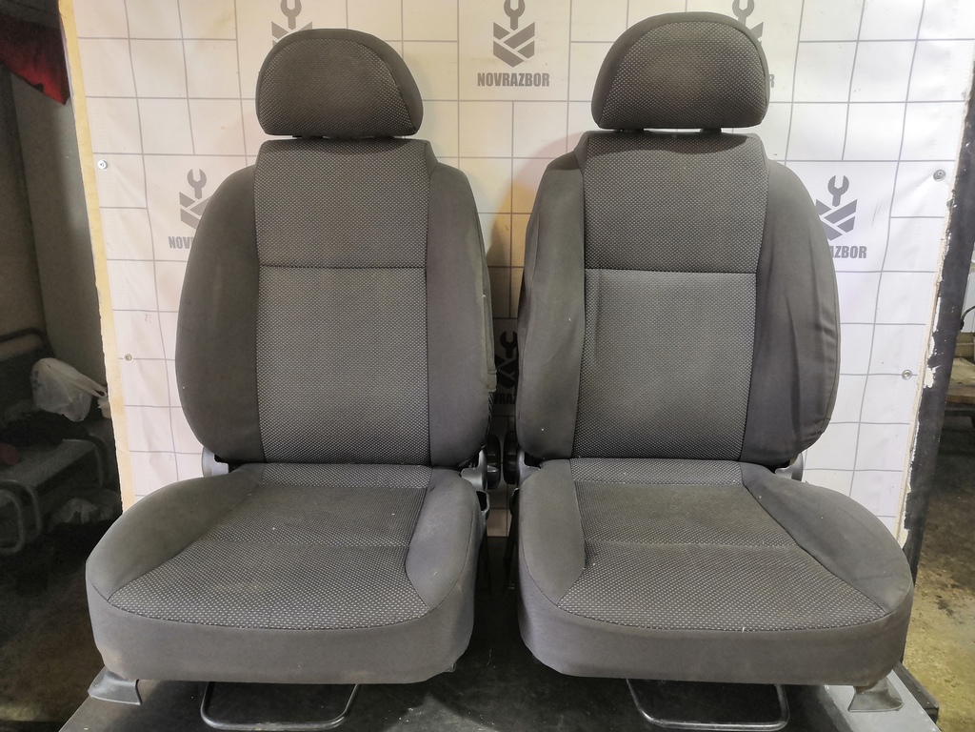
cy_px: 366
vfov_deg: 51.4
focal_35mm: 27
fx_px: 760
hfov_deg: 65.3
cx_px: 488
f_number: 1.8
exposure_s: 1/50
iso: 200
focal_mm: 3.95
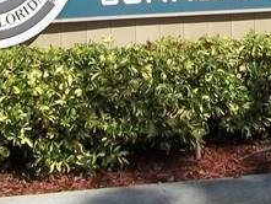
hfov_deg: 13.2
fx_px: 1159
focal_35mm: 148
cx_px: 244
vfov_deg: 9.3
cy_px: -215
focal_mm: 5.7
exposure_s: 1/200
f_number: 8.8
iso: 64
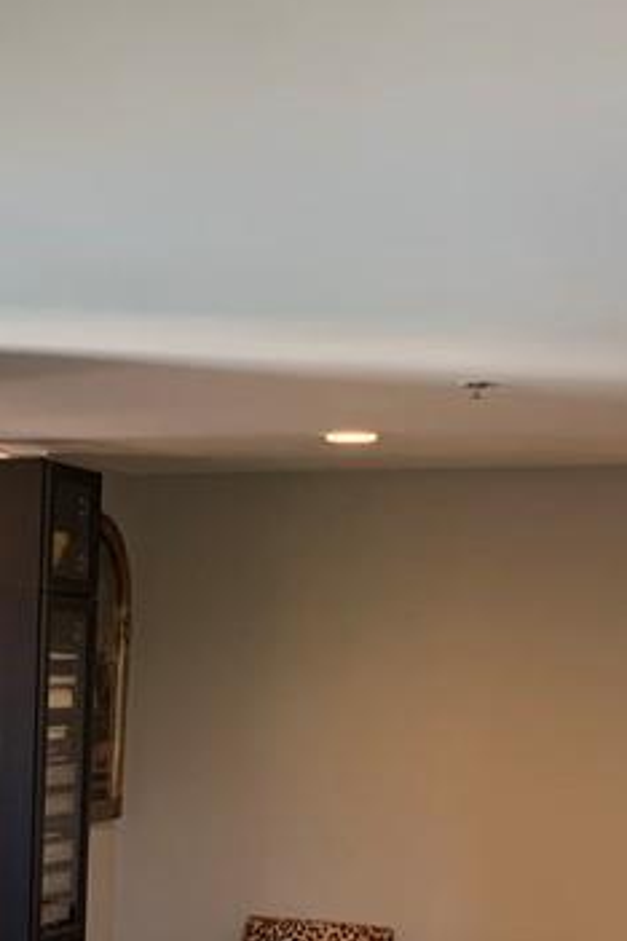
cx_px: -46
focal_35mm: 79
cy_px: 901
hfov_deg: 16.8
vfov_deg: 24.7
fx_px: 2064
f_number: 1.8
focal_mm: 4.25
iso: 200
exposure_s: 1/60
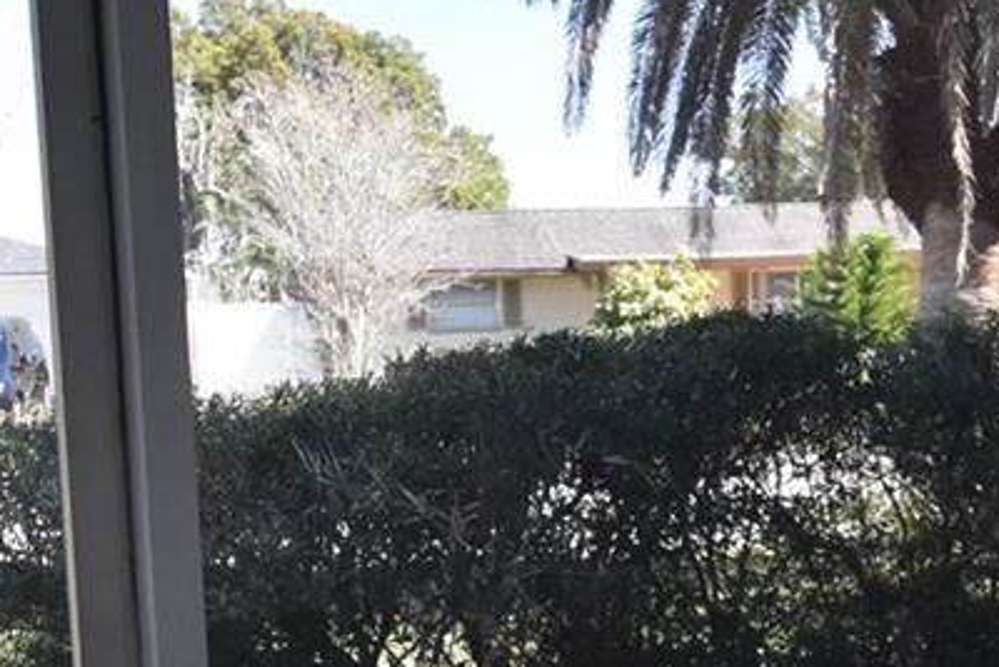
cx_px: 654
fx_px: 1666
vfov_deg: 22.4
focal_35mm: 60
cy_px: 505
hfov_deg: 33.1
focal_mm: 10
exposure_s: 1/1500
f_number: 3.5
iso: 800
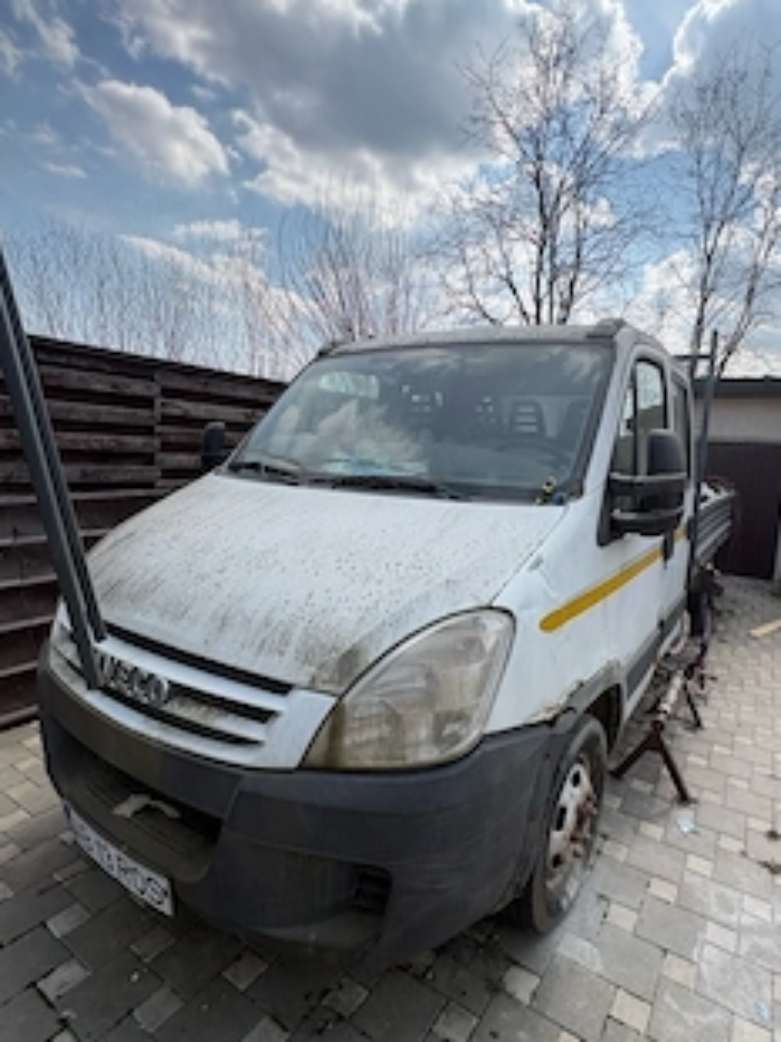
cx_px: 466
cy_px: 523
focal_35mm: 18
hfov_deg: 70.9
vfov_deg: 87.8
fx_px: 542
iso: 50
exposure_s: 1/1160
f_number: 2.2
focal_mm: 2.22
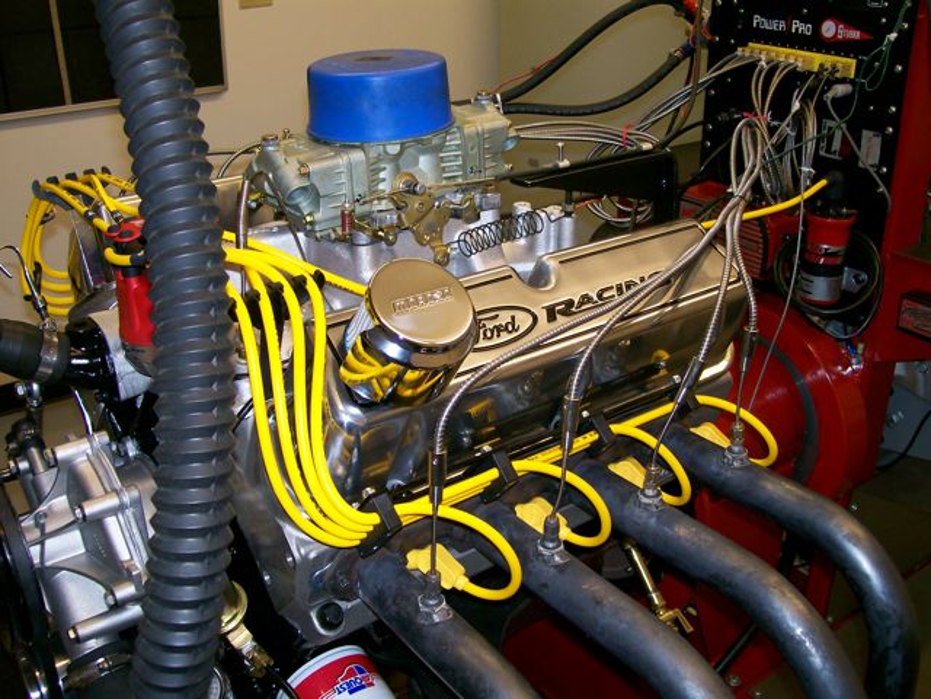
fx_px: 968
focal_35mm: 36
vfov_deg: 39.7
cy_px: 350
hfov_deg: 51.4
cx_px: 466
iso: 80
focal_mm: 6
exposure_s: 1/64
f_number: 2.7
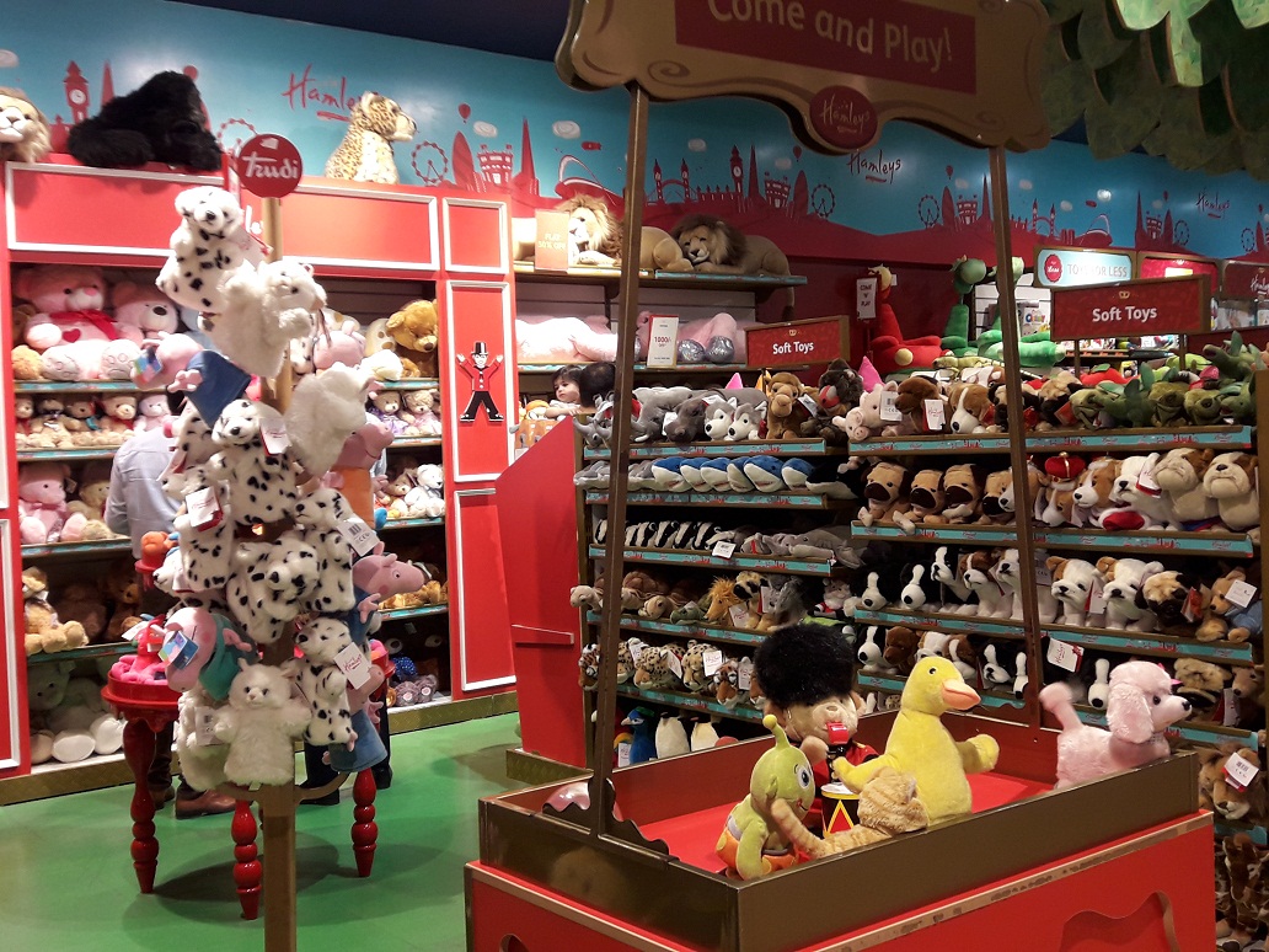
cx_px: 634
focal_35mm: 28
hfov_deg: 63.4
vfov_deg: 49.7
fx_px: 1026
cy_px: 476
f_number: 1.9
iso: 64
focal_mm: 3.7
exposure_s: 1/33
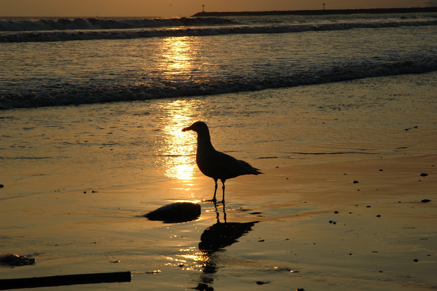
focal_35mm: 105
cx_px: 218
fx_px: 1273
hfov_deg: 19.5
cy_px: 146
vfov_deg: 13.0
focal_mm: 70
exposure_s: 1/640
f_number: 13
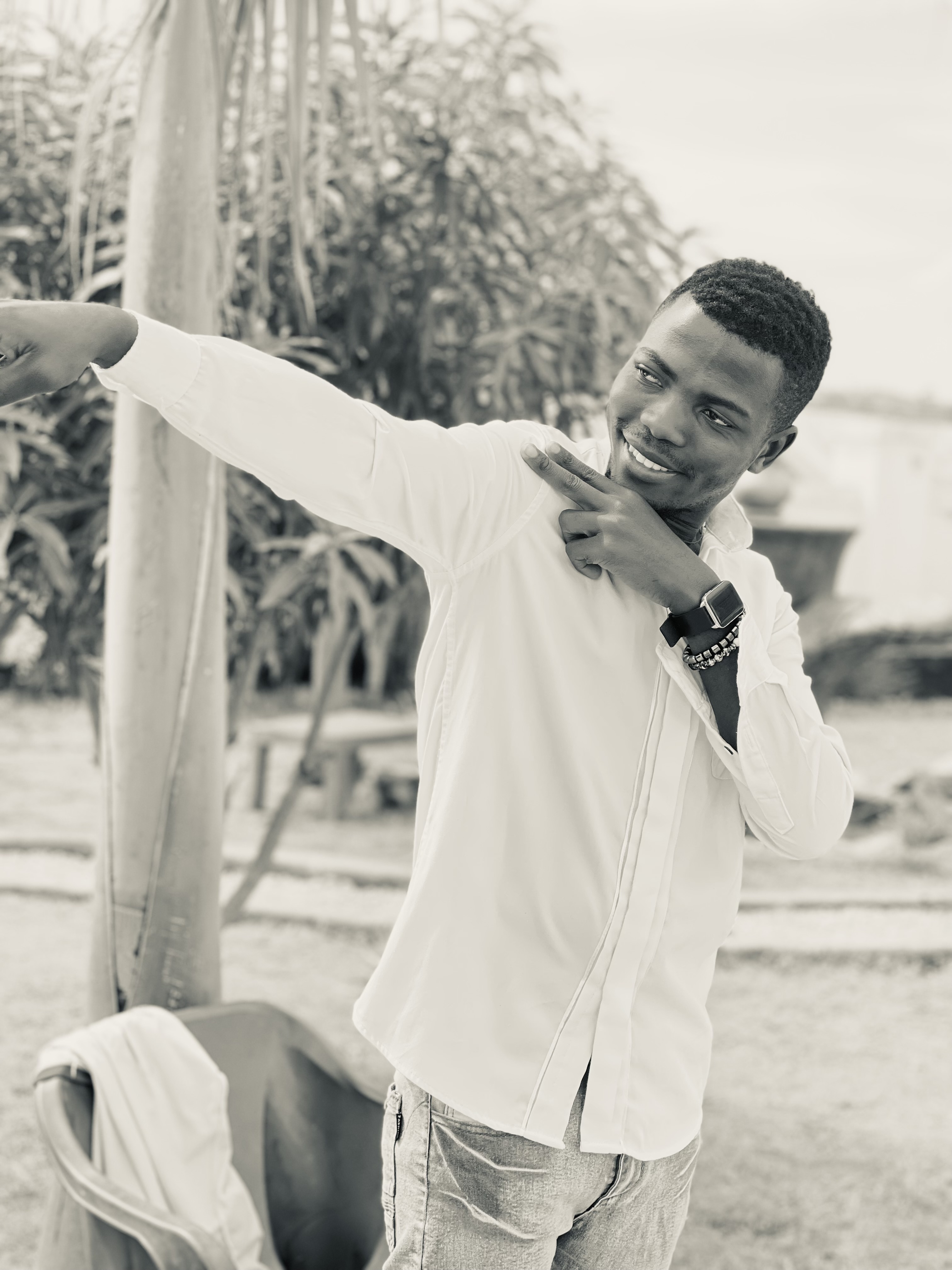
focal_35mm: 64
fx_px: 2347
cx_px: 476
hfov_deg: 22.9
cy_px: 635
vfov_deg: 30.3
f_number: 2.2
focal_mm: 7.5
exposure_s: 1/479
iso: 32
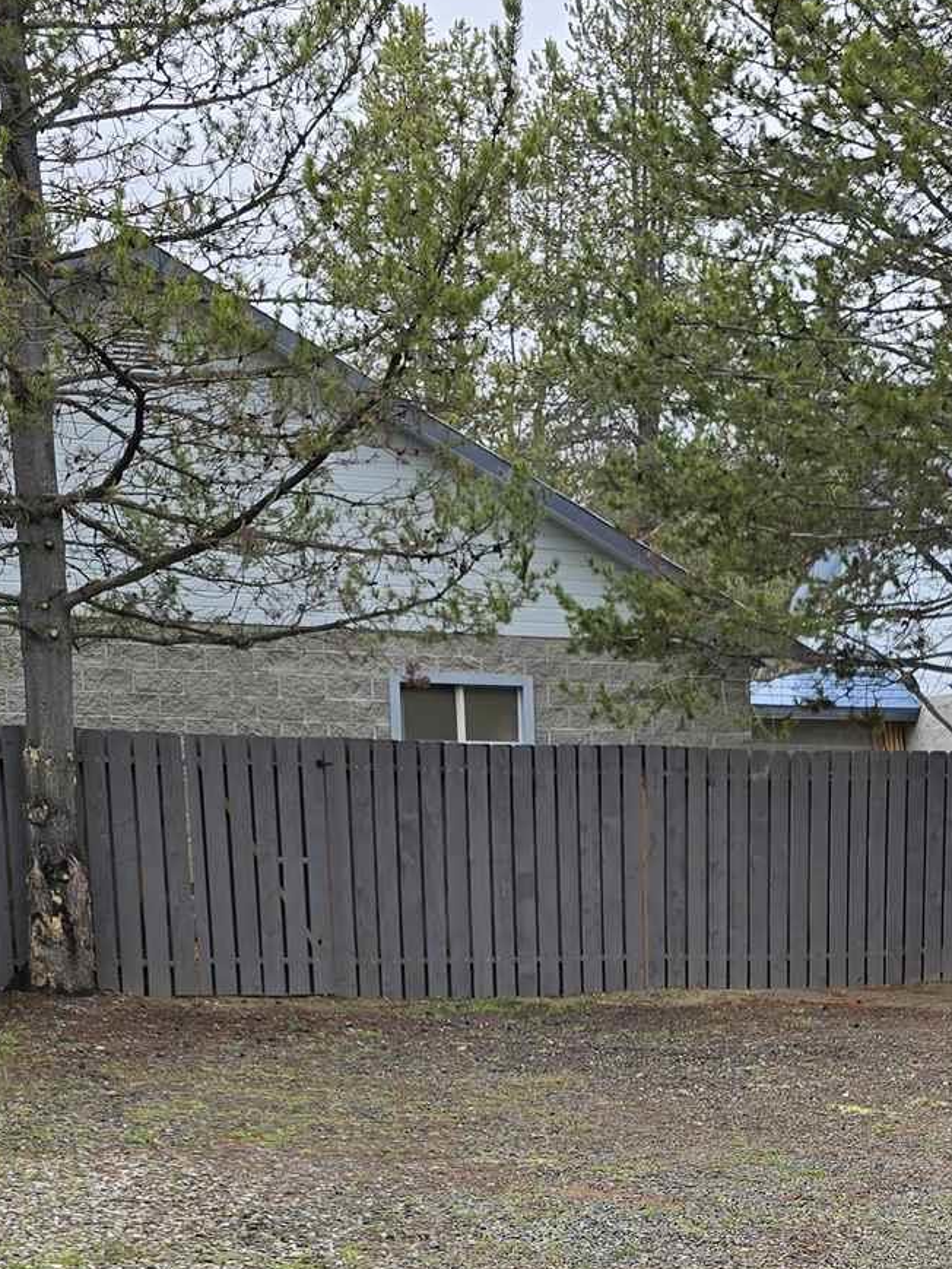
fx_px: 2236
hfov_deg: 23.2
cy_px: 1241
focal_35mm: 61
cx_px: 918
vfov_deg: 29.7
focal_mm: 6.3
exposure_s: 1/180
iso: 12
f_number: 1.7
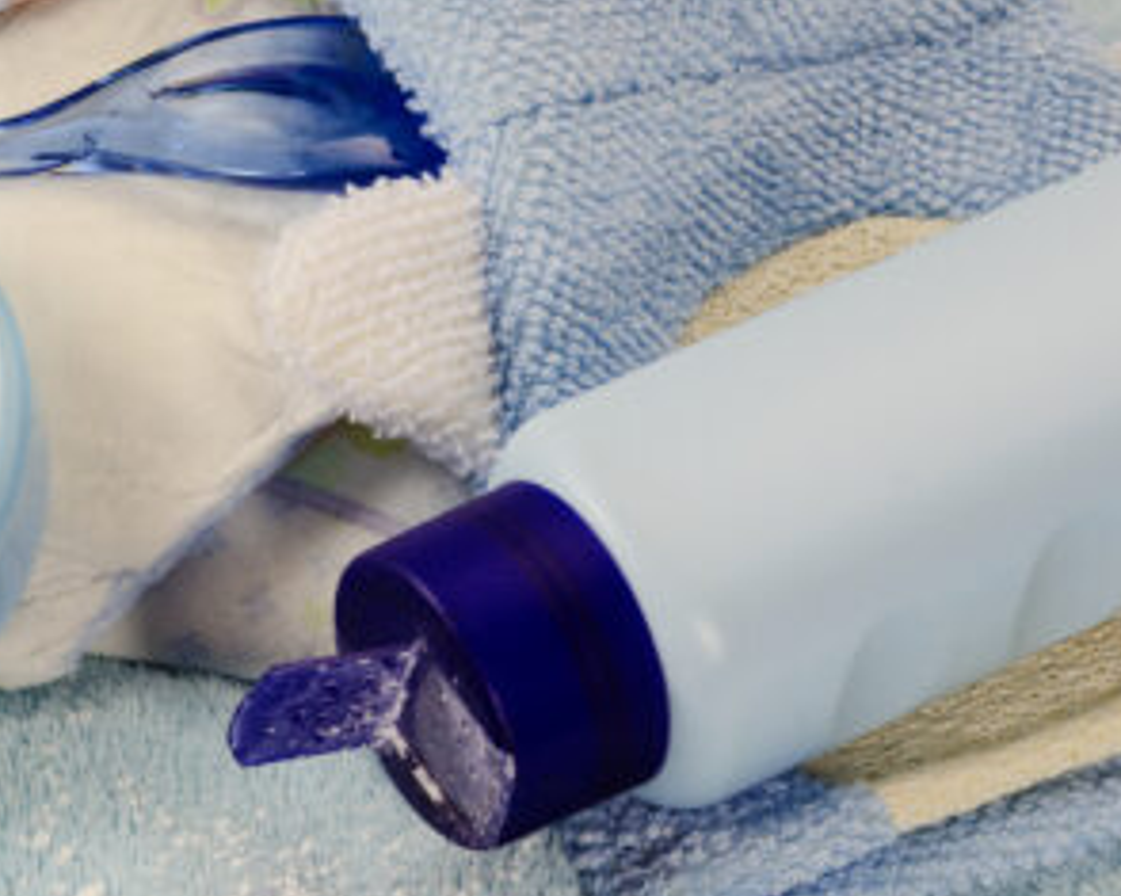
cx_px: 212
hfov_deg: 7.2
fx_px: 8922
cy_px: 341
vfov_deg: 5.7
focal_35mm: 269
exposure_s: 1/45
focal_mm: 98
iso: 200
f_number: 11
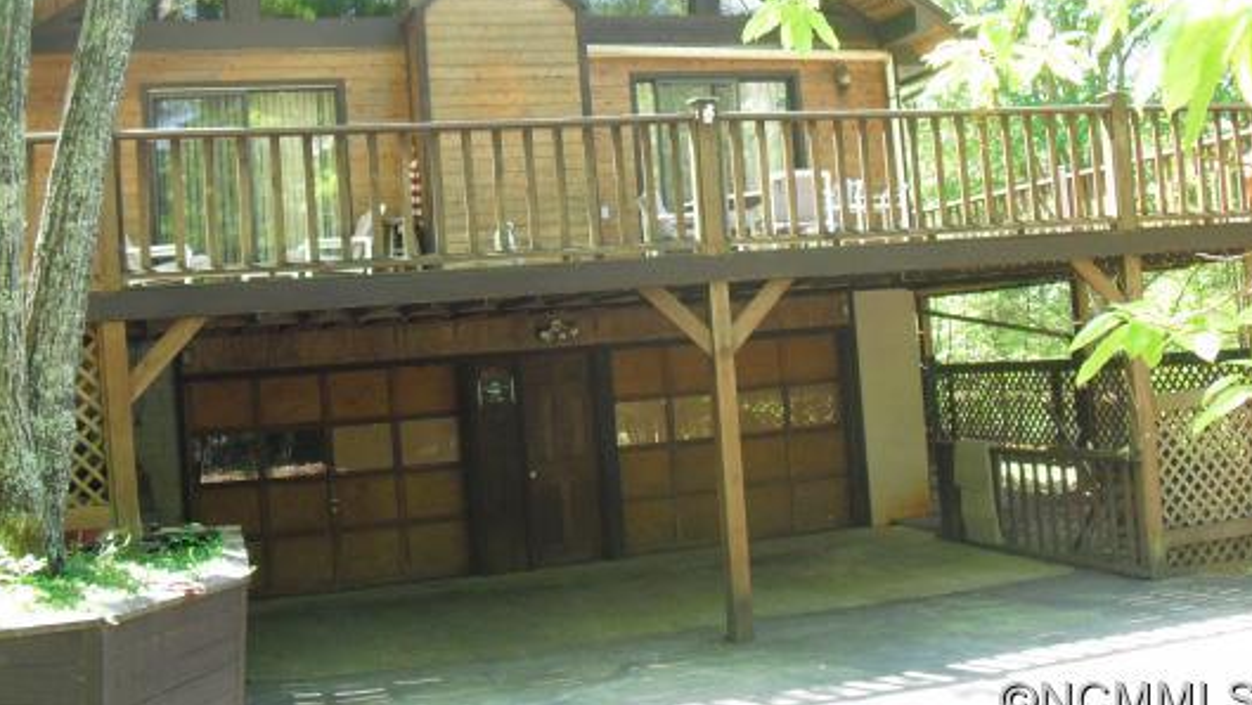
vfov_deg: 27.6
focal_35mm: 43
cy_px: 239
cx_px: 606
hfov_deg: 47.3
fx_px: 1428
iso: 400
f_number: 3.1
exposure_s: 1/200
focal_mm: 6.3
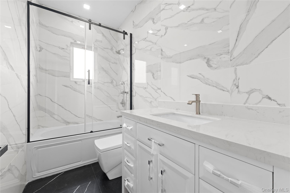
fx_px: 113
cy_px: 96
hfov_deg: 104.3
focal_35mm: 14
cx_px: 145
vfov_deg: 81.2
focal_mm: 14
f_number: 10
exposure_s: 1/5
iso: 250
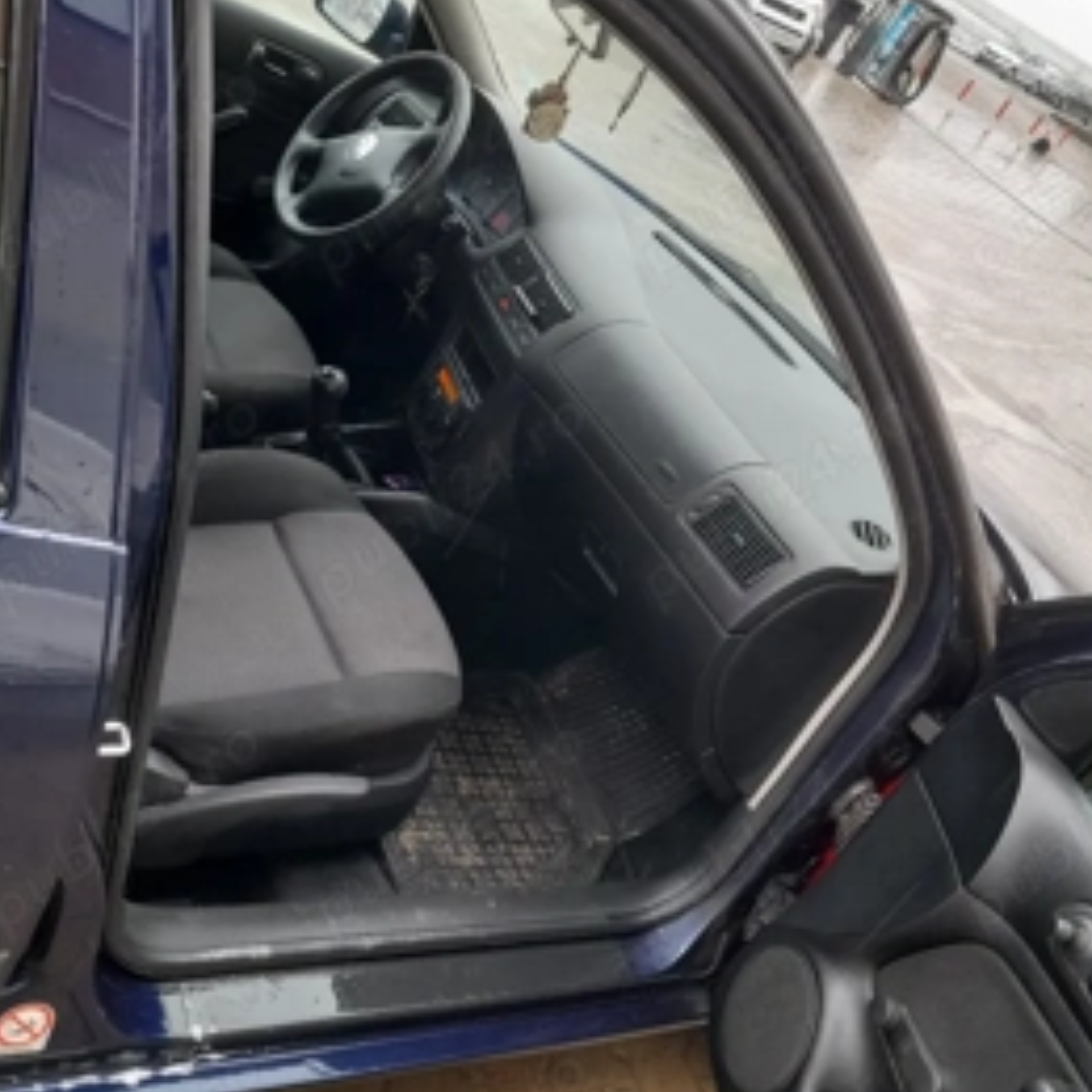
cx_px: 533
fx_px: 1213
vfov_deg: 48.5
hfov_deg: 48.4
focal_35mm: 34
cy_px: 550
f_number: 2
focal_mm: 4.6
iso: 80
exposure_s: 1/60.2
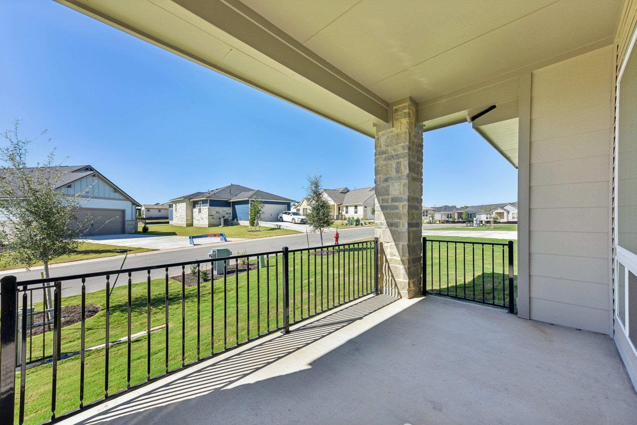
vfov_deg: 81.2
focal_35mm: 14
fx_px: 248
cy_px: 212
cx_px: 318
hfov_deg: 104.2
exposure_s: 1/1250
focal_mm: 14
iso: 400
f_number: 8
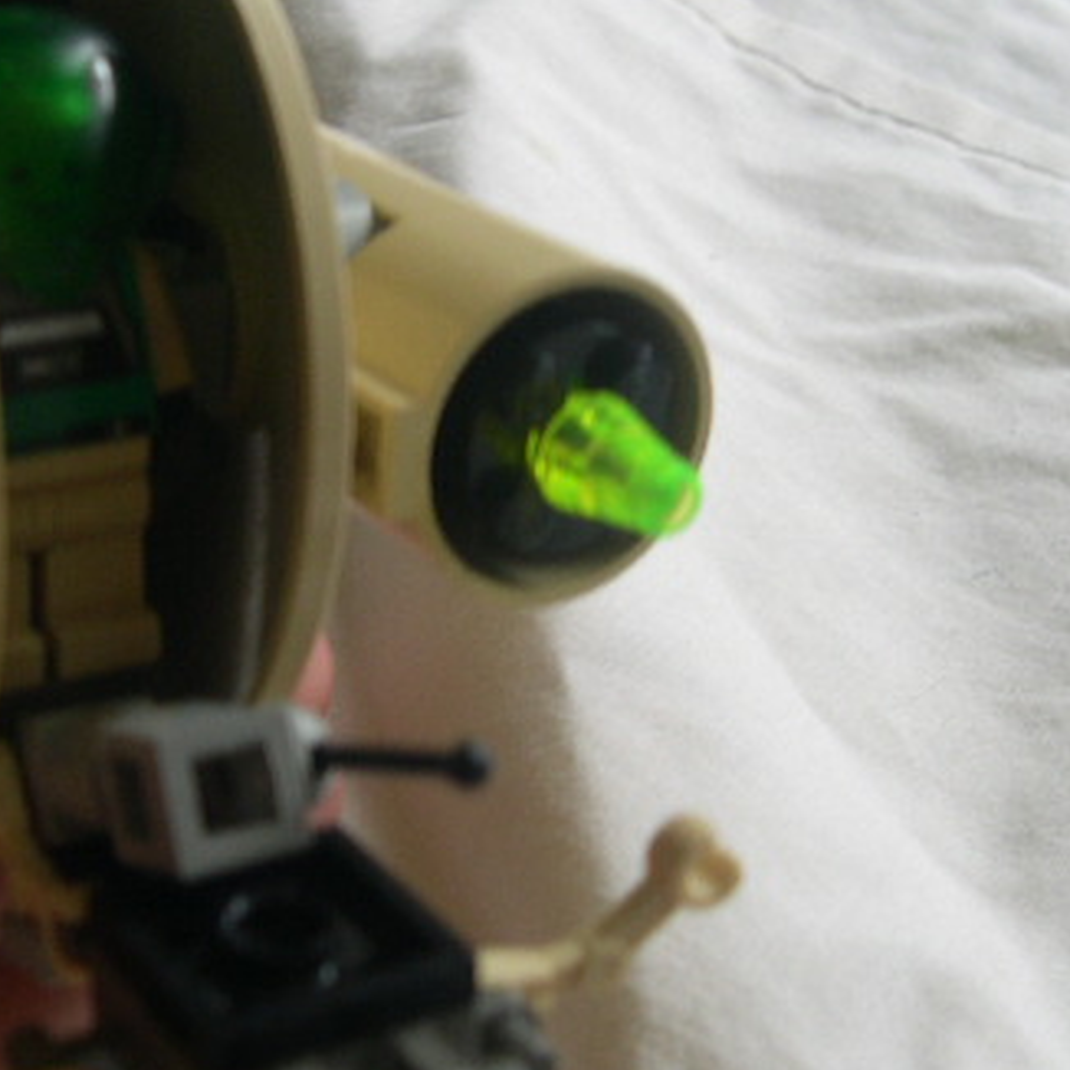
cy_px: 456
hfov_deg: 26.0
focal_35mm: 66
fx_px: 2308
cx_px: 368
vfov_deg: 26.1
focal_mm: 8
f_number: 2.8
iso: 100
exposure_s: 1/34
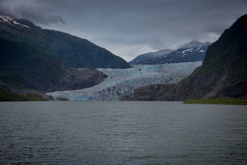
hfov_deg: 32.4
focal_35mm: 62
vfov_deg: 21.9
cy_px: 82
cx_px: 124
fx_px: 425
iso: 100
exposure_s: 1/320
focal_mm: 62
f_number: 9
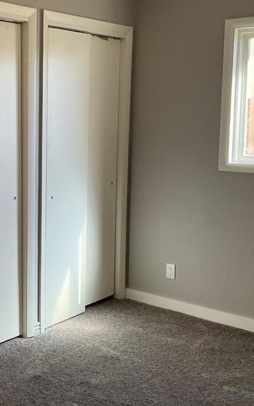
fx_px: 587
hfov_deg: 23.6
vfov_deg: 38.1
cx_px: 16
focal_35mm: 53
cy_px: 179
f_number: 1.8
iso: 64
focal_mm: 3
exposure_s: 1/97
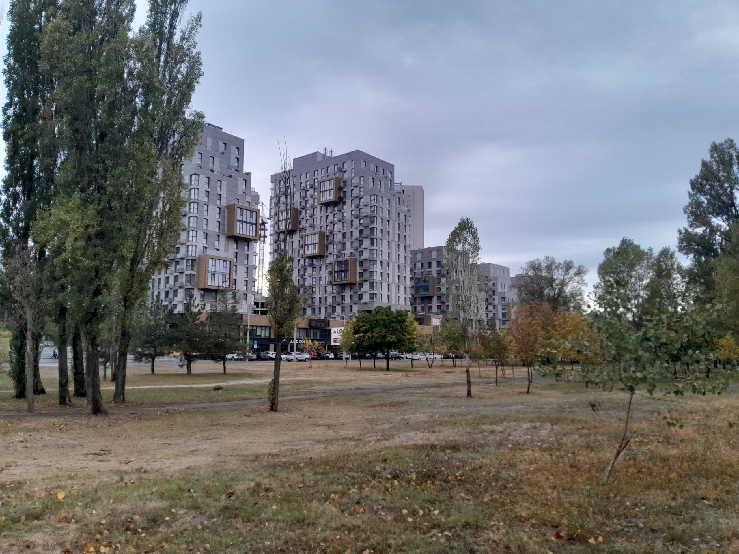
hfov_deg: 67.3
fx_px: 555
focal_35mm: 26
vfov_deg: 53.1
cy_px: 277
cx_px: 370
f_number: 1.8
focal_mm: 3.98
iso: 40
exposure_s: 1/140
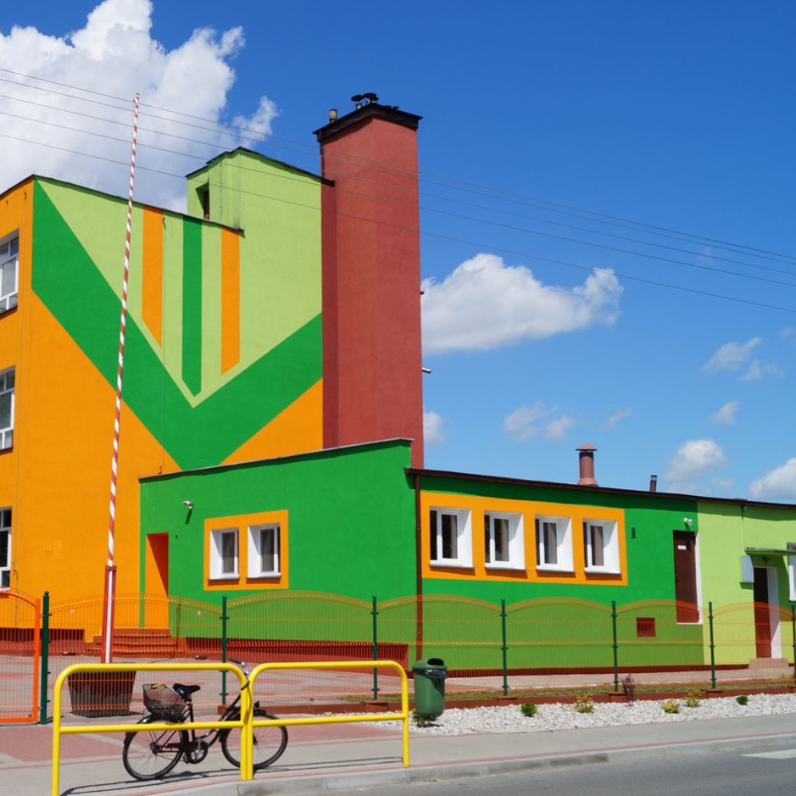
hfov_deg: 36.7
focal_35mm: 44
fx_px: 1145
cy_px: 436
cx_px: 135
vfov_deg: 38.3
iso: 100
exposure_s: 1/320
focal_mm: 20
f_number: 10
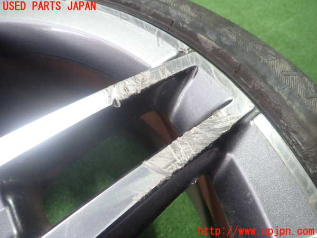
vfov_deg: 54.9
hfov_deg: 69.4
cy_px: 119
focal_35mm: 25
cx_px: 158
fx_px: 229
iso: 200
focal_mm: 4.5
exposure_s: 1/60
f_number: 2
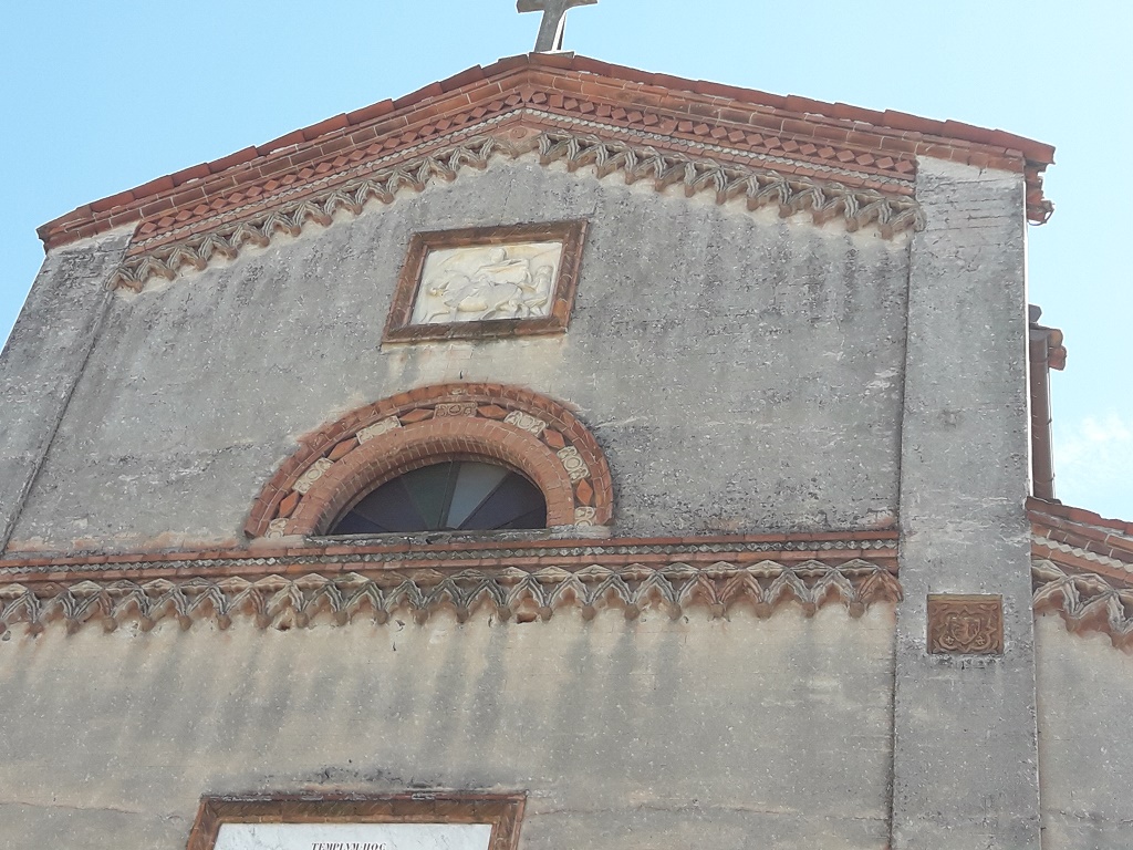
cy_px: 425
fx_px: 916
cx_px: 566
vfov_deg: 49.7
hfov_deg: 63.4
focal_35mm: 28
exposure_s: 1/523
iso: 40
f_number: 1.9
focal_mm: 3.7
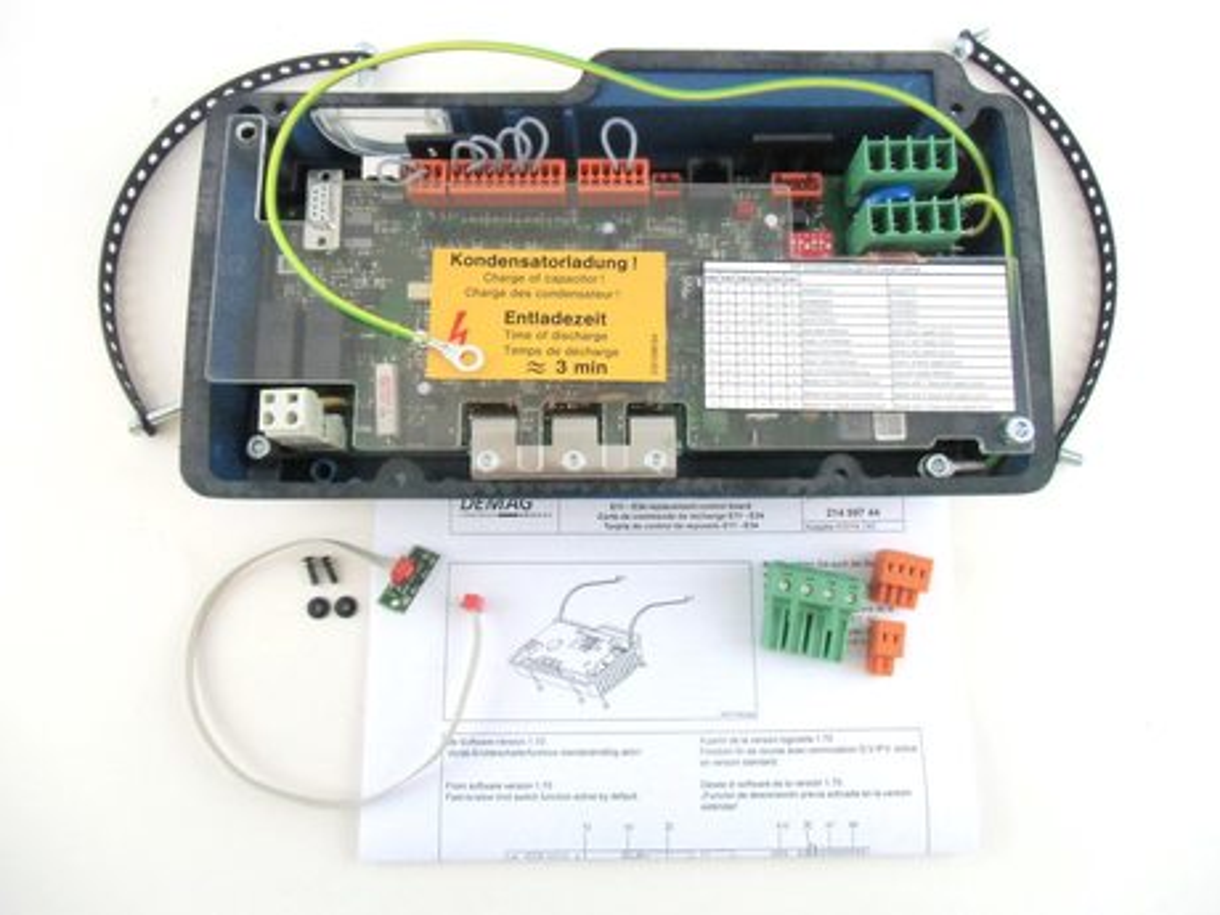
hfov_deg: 71.6
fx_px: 846
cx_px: 610
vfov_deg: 56.8
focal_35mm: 24
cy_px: 458
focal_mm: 4.24
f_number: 3
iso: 400
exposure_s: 1/100
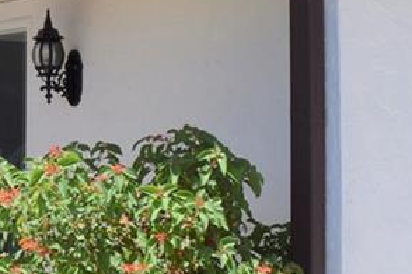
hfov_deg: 20.1
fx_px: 1076
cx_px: -108
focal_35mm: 94
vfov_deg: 14.5
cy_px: 101
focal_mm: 18
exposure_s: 1/320
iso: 200
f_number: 9
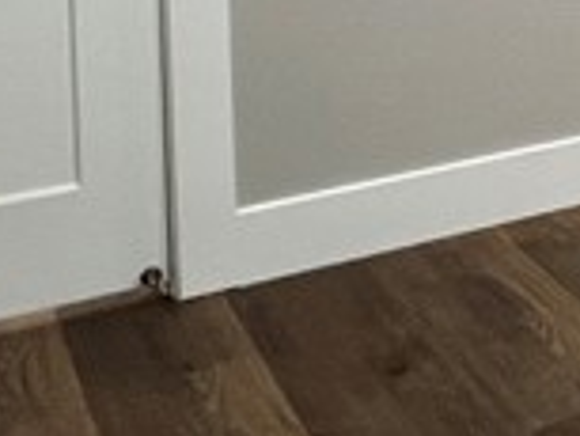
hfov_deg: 15.0
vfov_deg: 15.3
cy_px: -277
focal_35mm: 87
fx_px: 1459
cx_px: 1342
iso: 160
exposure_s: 1/60
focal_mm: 1.57
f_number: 1.8
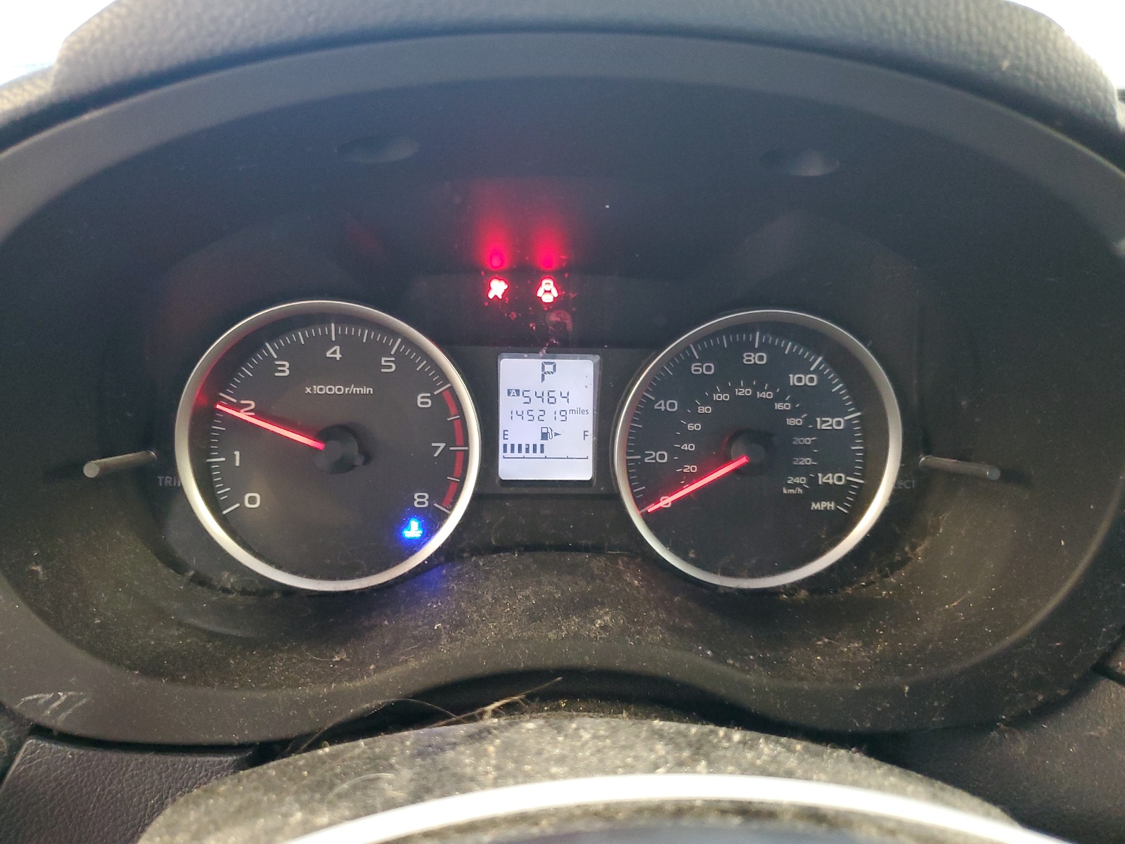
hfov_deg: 67.3
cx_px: 562
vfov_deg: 53.1
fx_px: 845
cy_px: 422
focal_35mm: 26
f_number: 1.5
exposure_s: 1/15
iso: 282
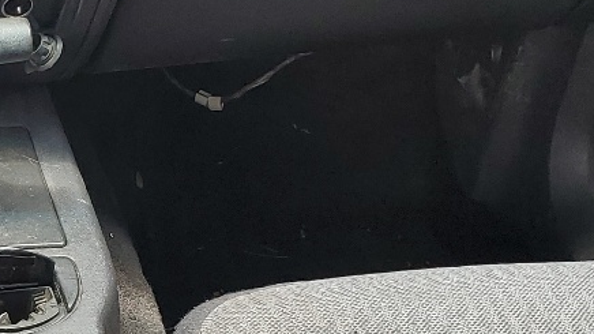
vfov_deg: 11.6
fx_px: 1638
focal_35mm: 104
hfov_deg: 19.1
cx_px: -174
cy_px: 296
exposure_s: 1/145
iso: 50
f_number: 1.5
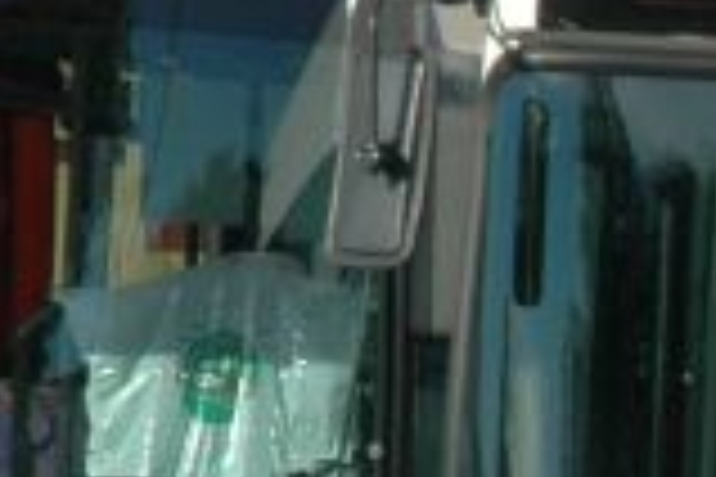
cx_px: 2216
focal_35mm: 531
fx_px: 10565
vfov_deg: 2.6
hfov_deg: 3.8
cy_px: 578
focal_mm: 55
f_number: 10
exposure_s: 1/400
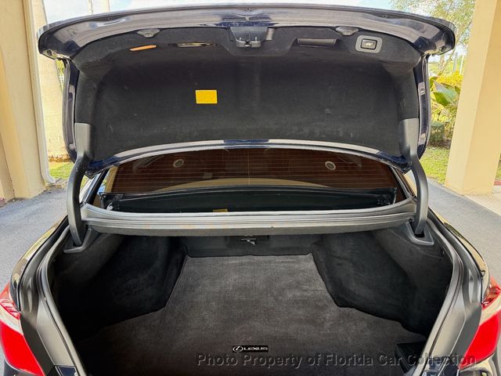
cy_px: 188
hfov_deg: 71.6
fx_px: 347
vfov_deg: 56.8
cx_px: 250
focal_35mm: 24
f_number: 1.78
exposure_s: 1/199
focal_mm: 6.76
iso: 200
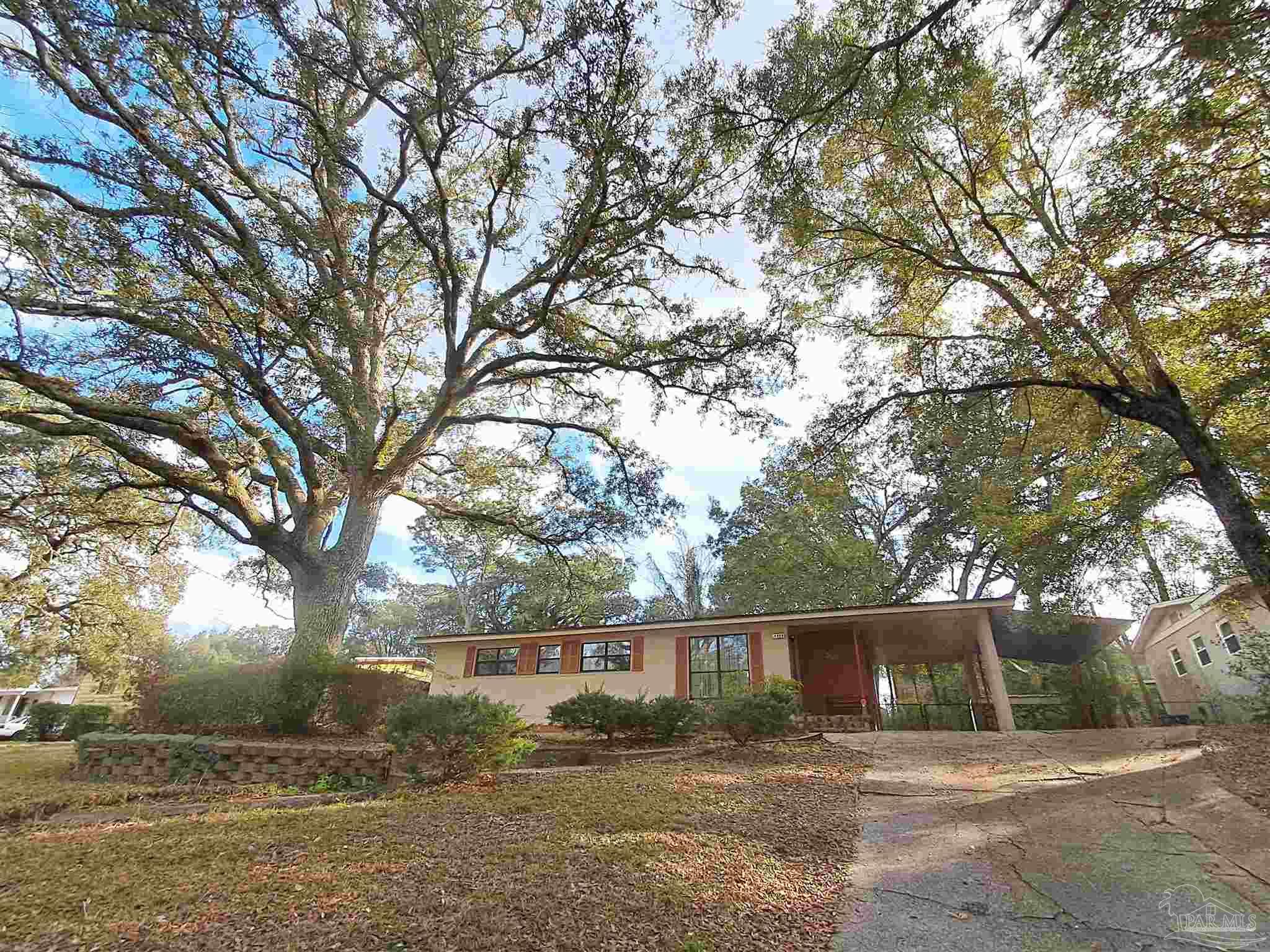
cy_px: 476
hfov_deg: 94.5
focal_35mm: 16
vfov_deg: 78.1
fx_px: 587
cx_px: 635
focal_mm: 1.64
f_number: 2.2
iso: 40
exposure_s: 1/744
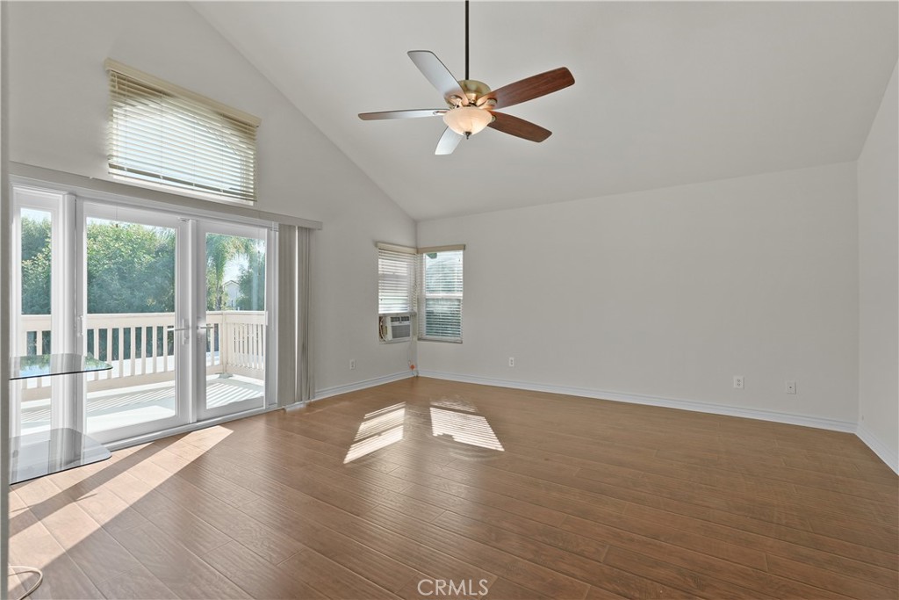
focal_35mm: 16
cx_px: 450
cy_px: 300
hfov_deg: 96.7
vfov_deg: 73.8
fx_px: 400
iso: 250
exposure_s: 1/15
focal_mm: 16
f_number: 5
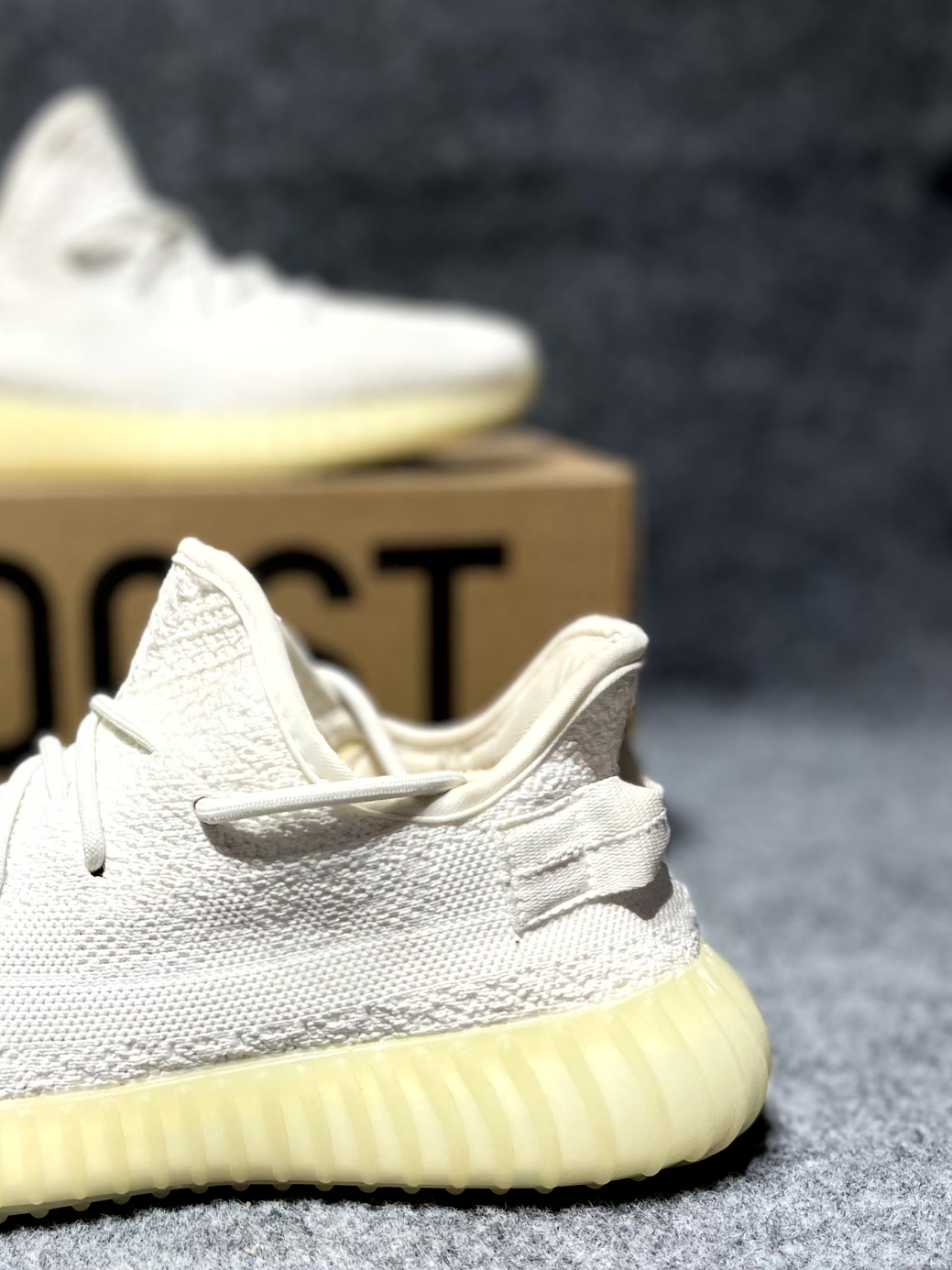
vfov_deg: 42.0
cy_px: 715
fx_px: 1651
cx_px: 188
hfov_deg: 31.3
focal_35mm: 45
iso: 40
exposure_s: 1/195
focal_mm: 5.1
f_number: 1.6
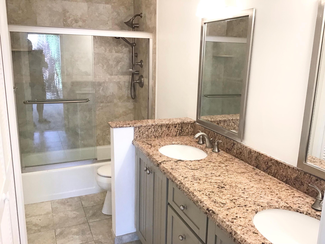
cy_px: 122
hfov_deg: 58.4
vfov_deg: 45.4
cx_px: 162
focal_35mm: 31
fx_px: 291
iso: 50
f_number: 2.4
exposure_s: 1/30
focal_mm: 3.3
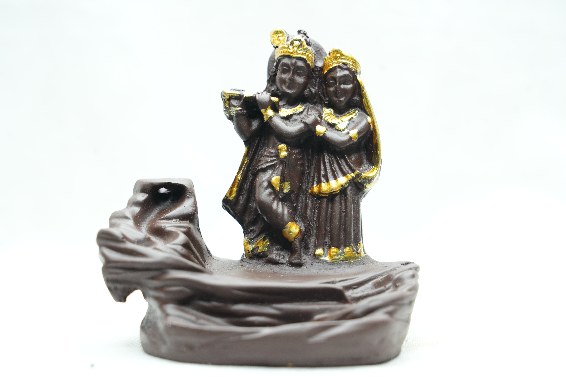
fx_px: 1651
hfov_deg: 19.5
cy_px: 188
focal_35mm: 105
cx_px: 283
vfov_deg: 13.0
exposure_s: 1/50
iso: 1000
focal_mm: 105
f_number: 7.1
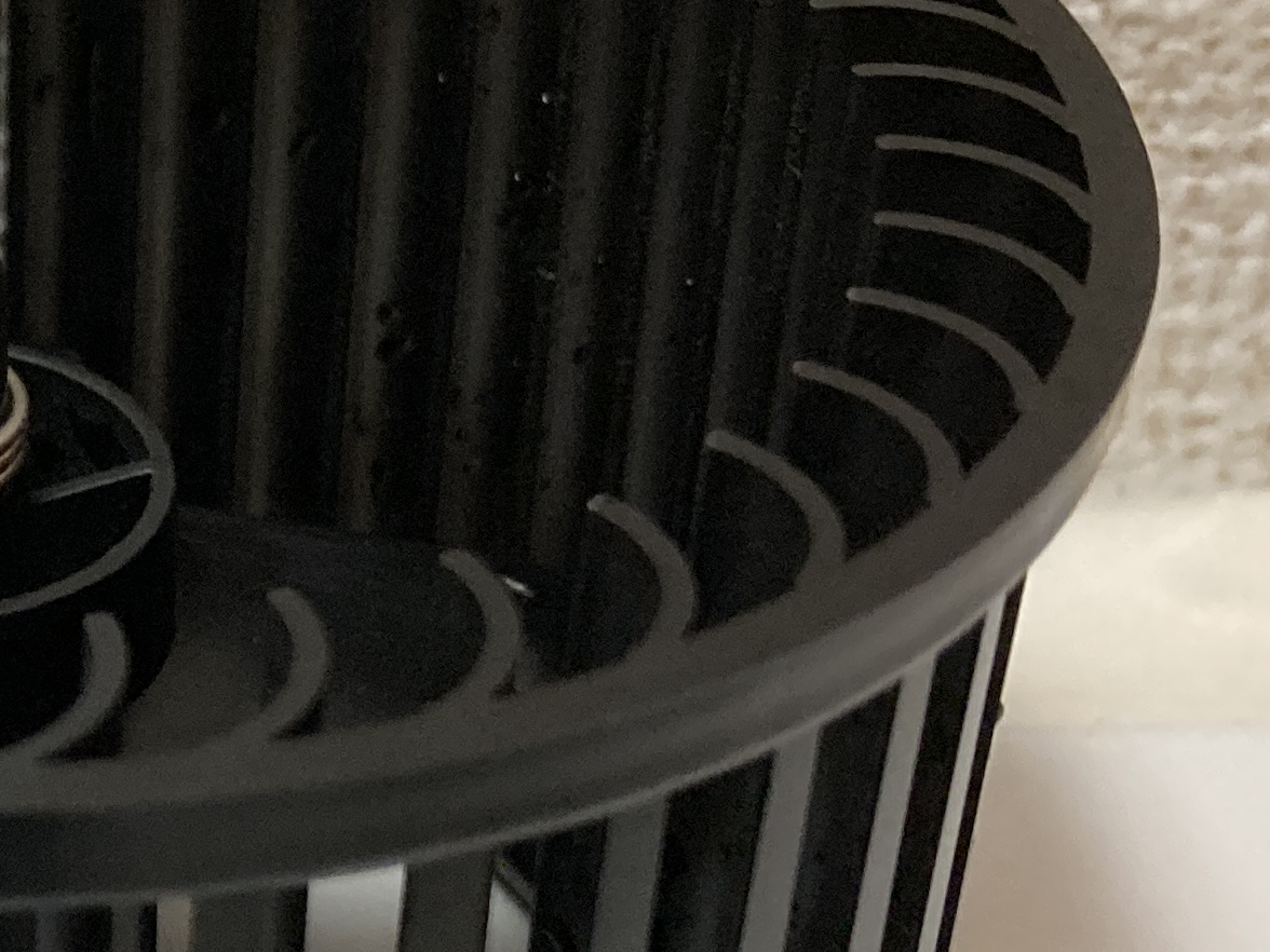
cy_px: 526
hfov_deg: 18.9
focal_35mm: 96
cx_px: -379
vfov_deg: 15.4
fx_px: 3522
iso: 200
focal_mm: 3.99
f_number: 1.8
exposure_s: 1/60
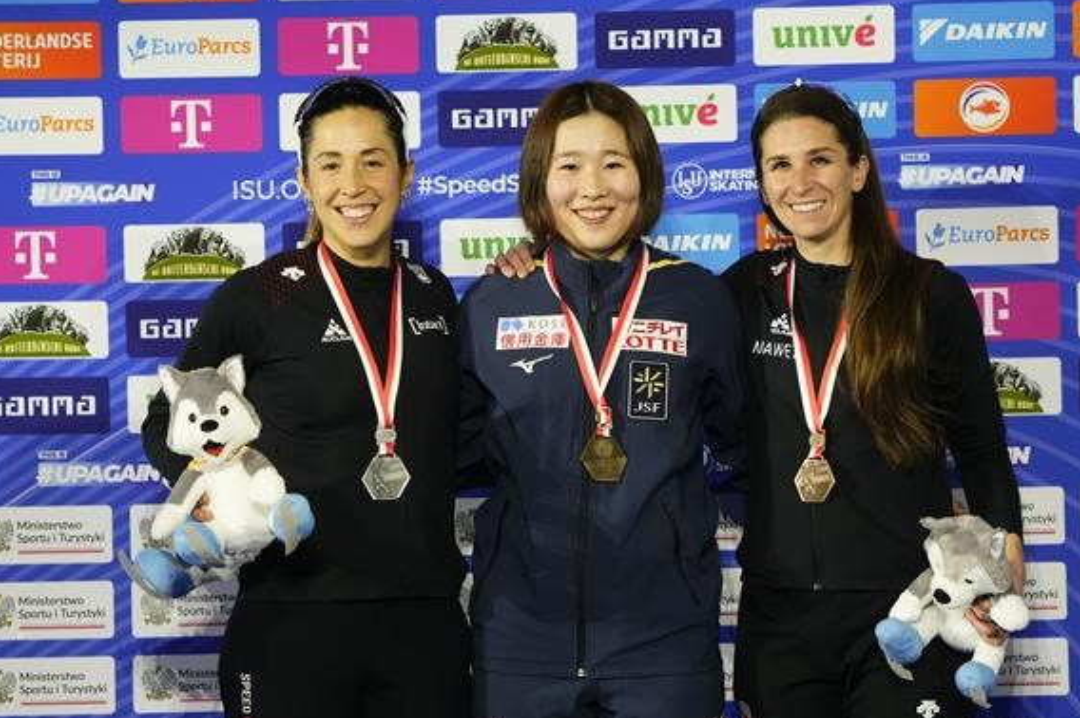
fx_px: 13731
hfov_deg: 4.5
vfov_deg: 3.0
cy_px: 398
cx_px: 546
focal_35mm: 458
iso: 8000
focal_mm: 400
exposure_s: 1/640
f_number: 3.5
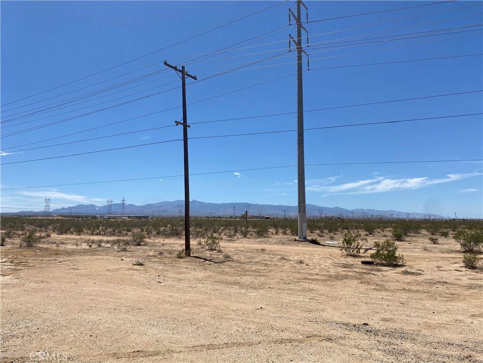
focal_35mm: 26
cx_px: 242
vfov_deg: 53.1
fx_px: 363
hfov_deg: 67.3
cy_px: 182
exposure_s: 1/5236
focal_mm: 4.25
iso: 32
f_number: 1.8
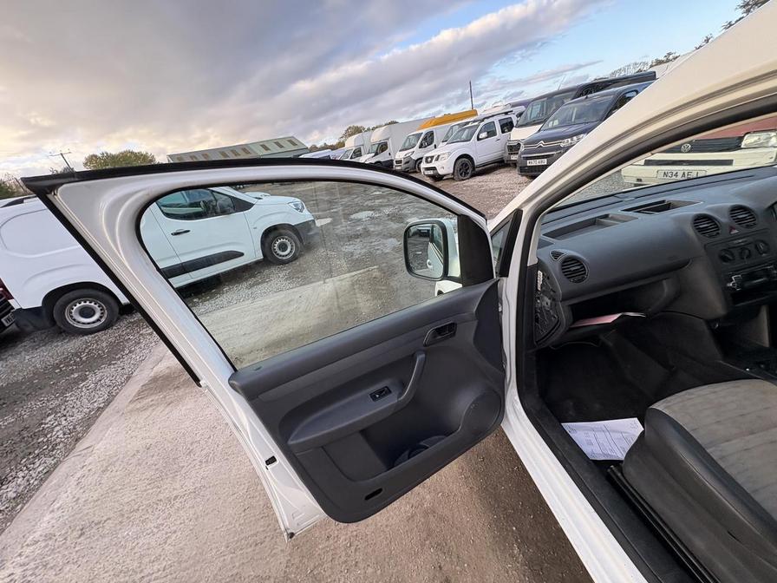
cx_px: 388
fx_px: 314
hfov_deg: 102.1
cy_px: 292
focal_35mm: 14
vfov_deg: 85.7
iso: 80
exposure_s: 1/99
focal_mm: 2.22
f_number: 2.2
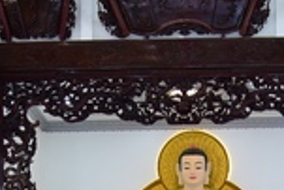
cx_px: 192
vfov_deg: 12.1
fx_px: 813
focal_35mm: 103
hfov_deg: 19.7
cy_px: 361
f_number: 4
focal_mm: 24
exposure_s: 1/80
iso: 800
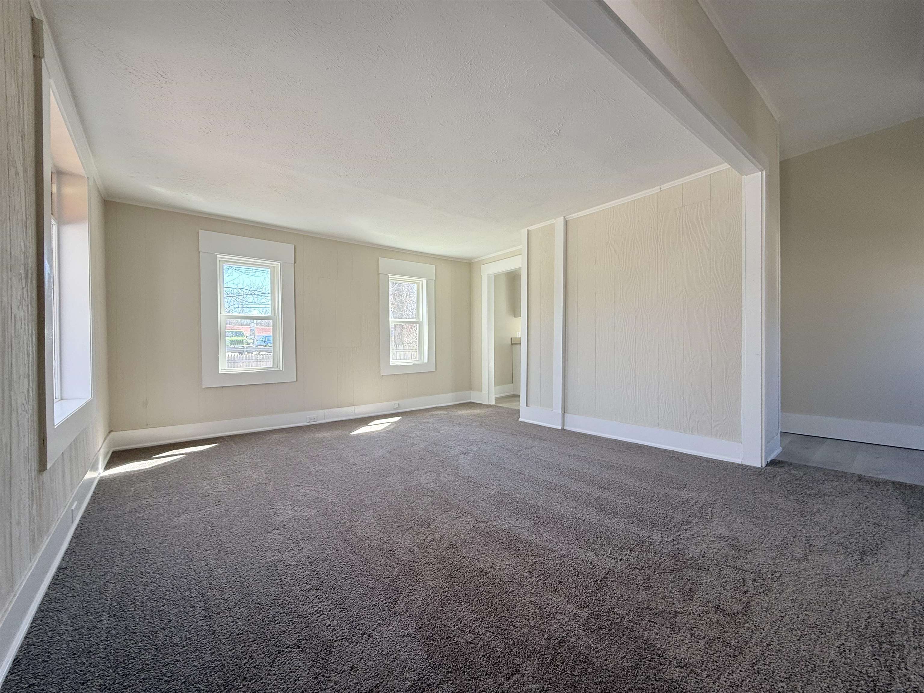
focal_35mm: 14
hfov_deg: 102.1
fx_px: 374
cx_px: 462
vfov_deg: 85.7
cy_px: 346
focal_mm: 2.22
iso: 64
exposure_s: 1/100
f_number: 2.2
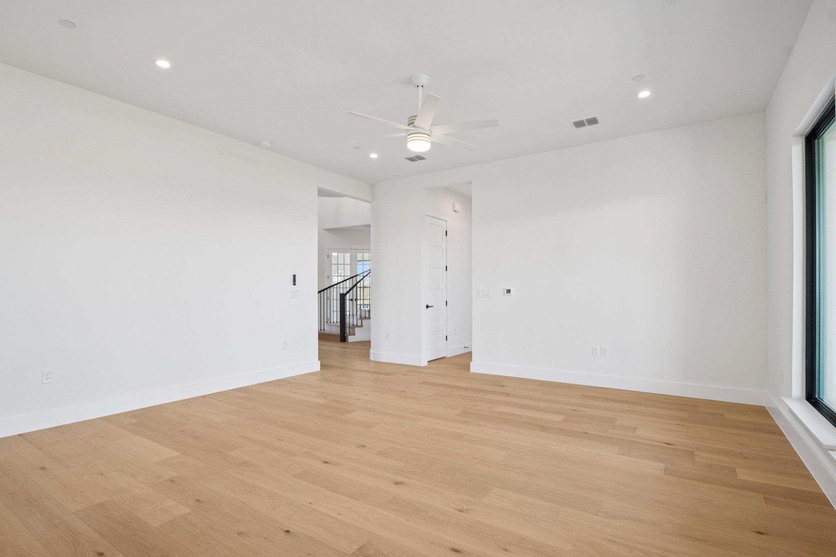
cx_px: 418
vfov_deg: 73.7
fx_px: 371
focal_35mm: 16
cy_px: 278
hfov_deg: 96.7
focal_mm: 11
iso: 400
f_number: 8
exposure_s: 1/30
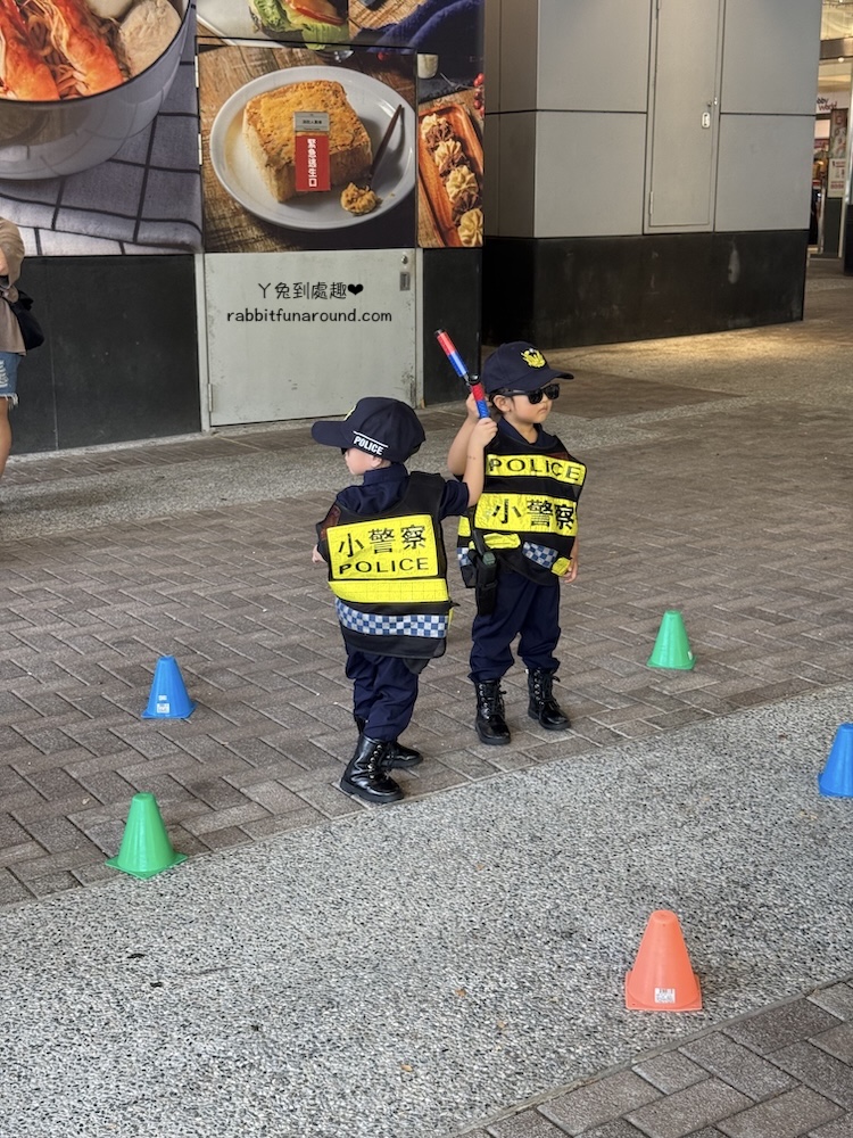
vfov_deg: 39.7
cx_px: 426
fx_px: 1577
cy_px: 569
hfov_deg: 30.3
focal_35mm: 48
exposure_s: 1/60
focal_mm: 6.76
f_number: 1.78
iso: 125
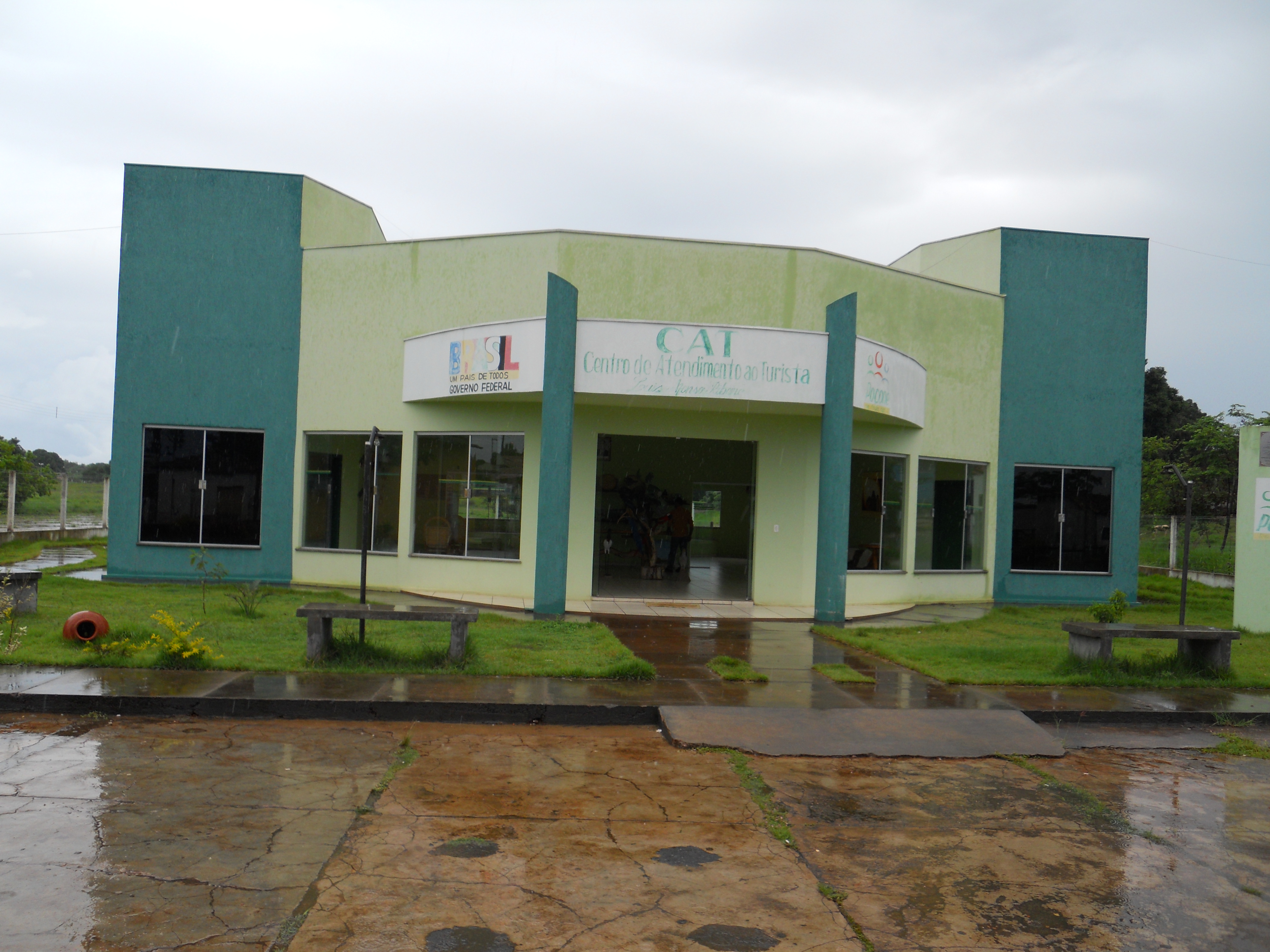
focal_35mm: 28
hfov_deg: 63.4
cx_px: 635
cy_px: 476
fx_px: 1027
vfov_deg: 49.7
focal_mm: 5
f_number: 5.4
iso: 80
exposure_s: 1/320
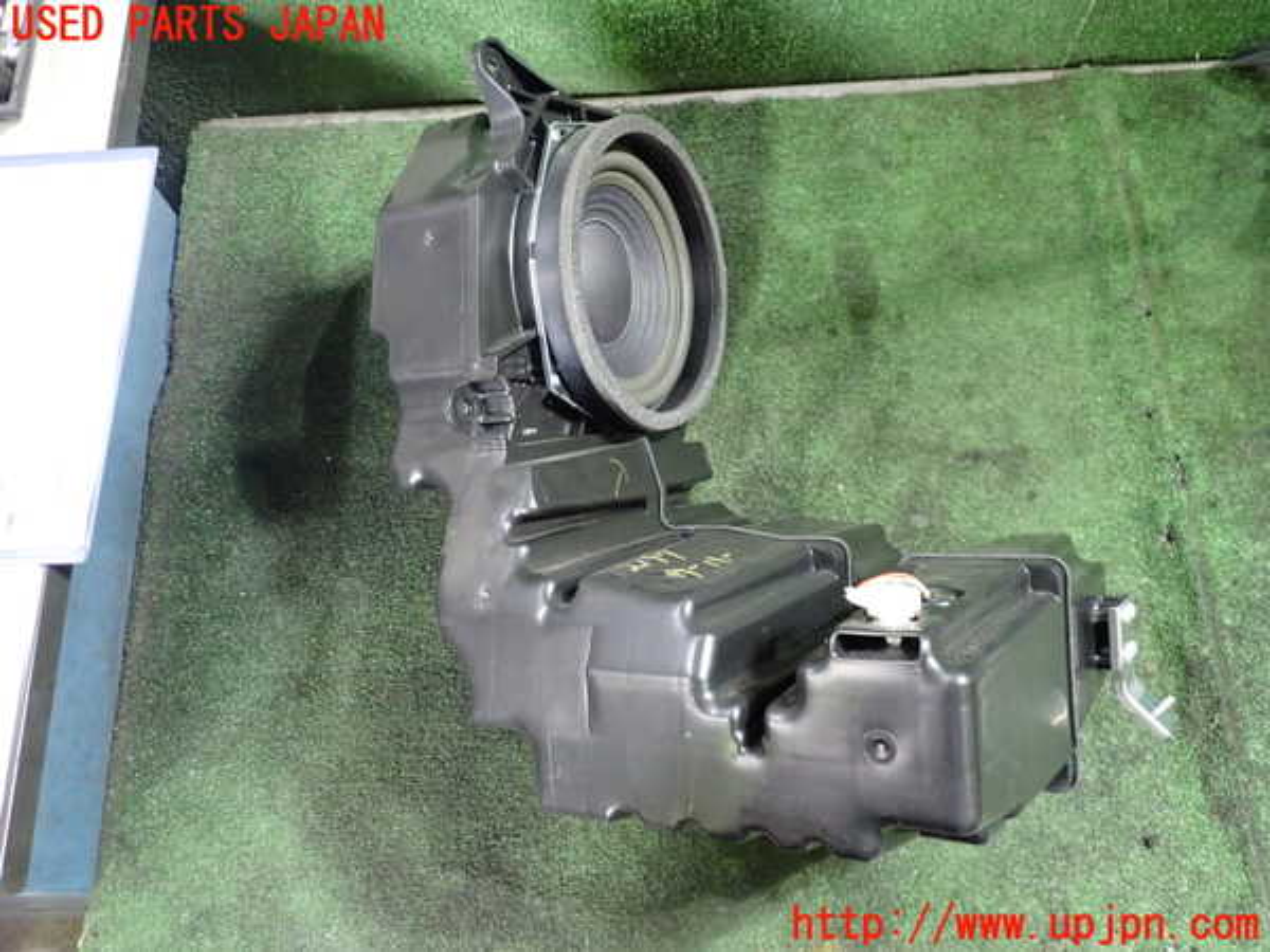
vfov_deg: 46.8
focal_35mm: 30
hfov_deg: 60.0
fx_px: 1101
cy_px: 476
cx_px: 635
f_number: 2.3
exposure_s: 1/30
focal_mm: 5.4
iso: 800
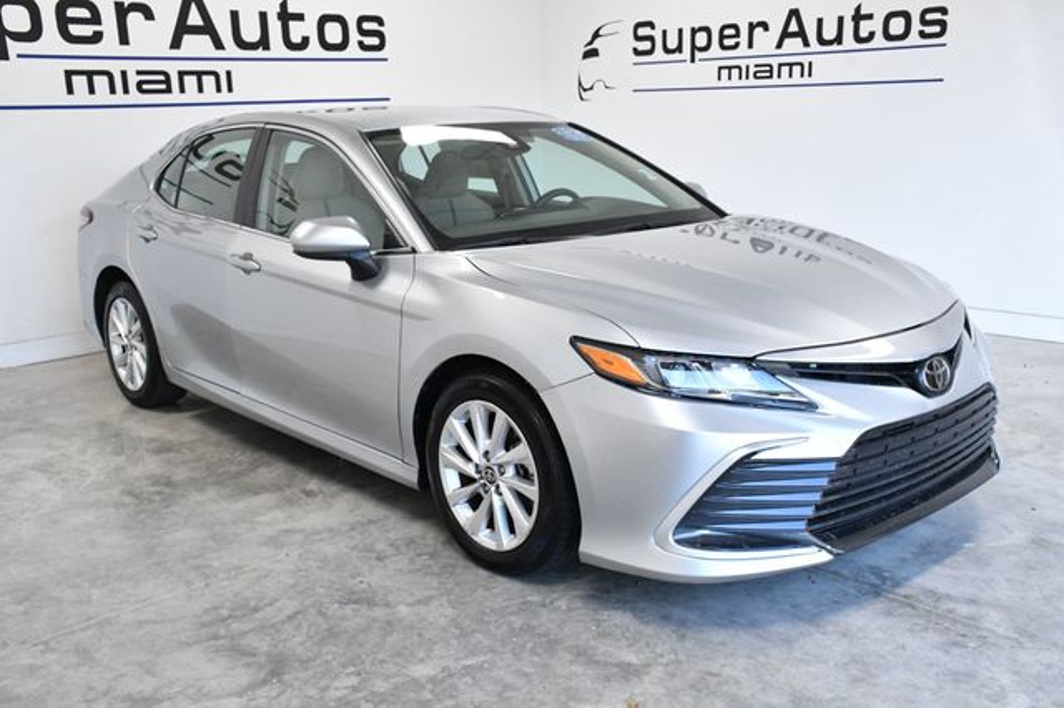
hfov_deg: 53.2
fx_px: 1063
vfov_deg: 36.8
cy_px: 354
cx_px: 532
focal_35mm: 36
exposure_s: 1/320
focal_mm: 24
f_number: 9
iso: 2500
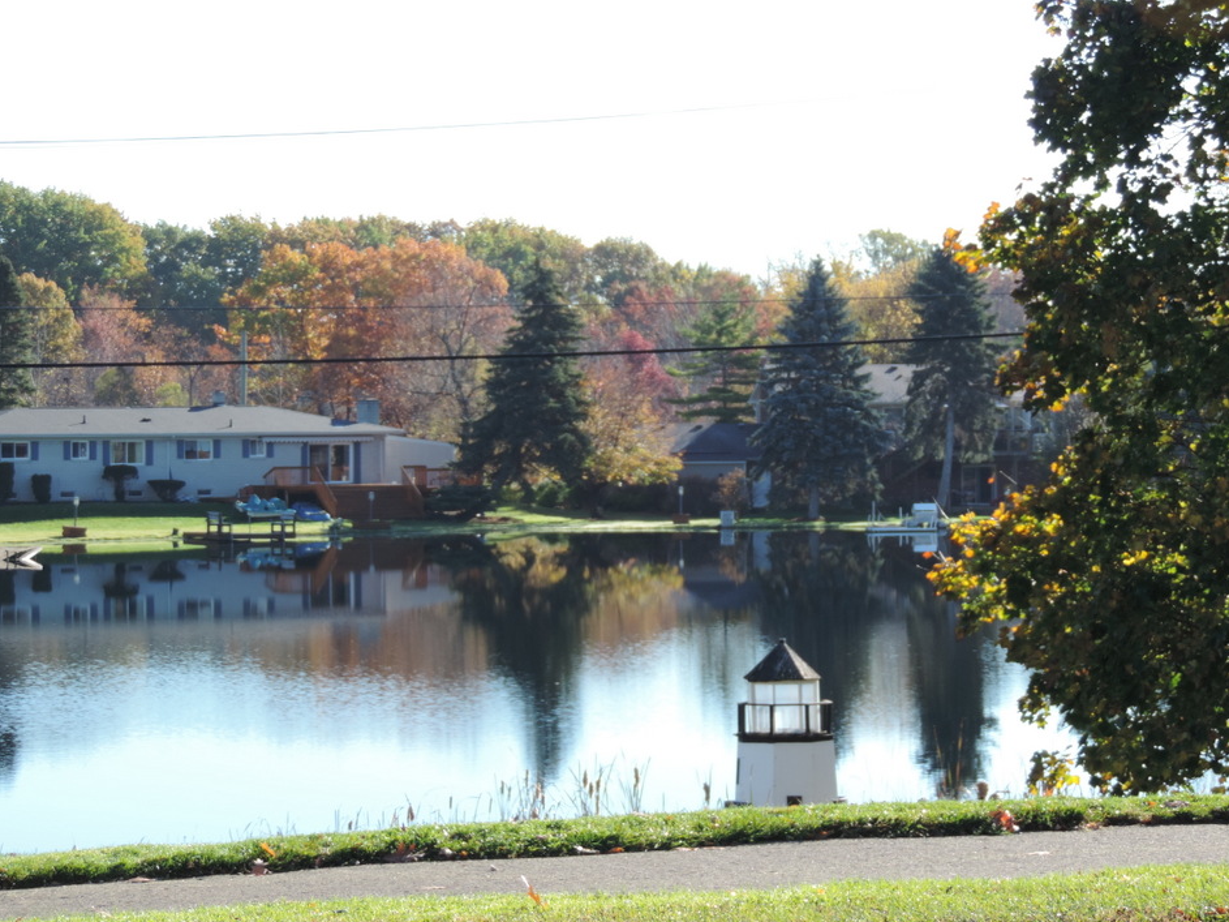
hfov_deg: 17.3
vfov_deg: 13.0
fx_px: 4047
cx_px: 641
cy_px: 425
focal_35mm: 114
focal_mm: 18.7
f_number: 4.2
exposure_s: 1/200
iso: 80
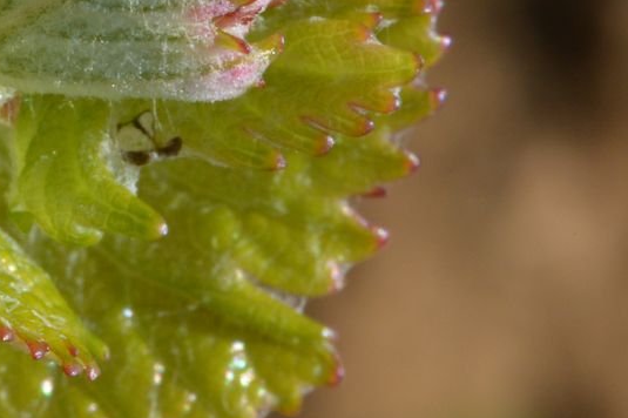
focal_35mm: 251
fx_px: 4376
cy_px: 66
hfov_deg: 8.2
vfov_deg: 5.5
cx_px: 102
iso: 2000
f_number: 40
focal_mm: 105
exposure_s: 1/125
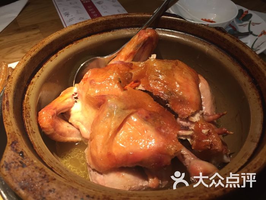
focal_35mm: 29
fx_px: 223
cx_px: 133
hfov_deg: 61.7
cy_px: 100
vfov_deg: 48.2
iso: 64
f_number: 2.2
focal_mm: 4.15
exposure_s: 1/33
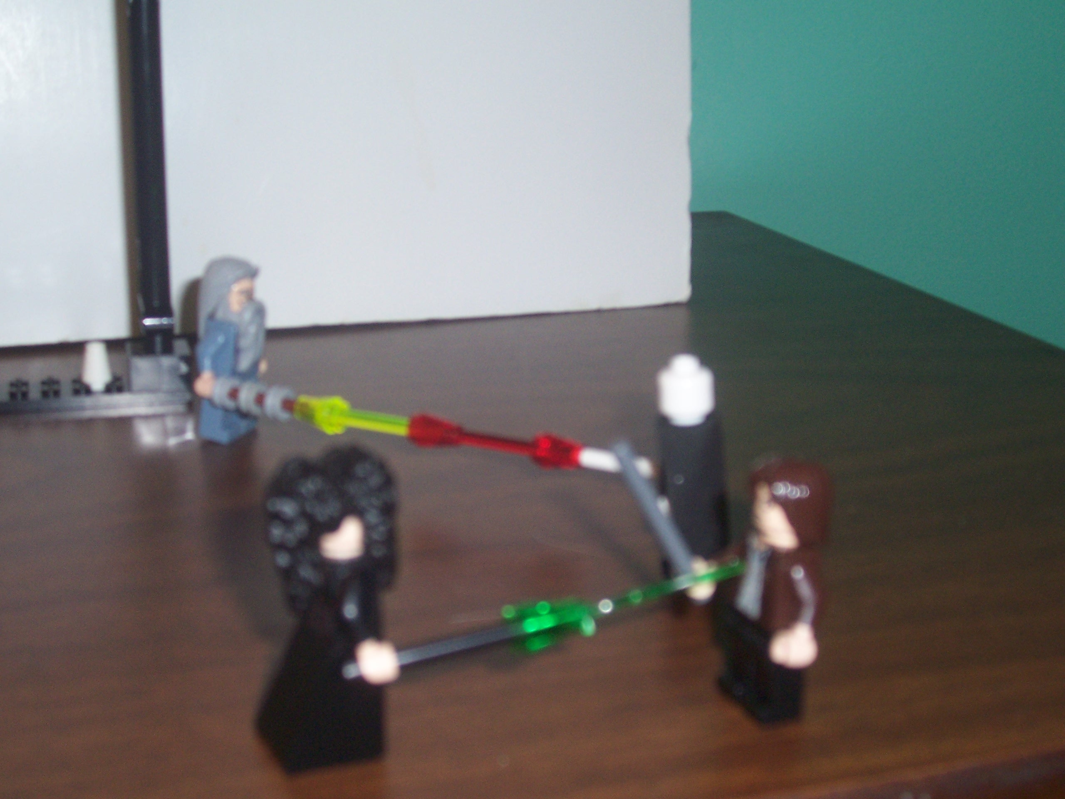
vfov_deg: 27.5
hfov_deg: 36.2
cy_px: 400
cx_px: 532
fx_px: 1631
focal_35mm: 53
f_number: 3.4
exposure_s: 1/60
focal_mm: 8.6
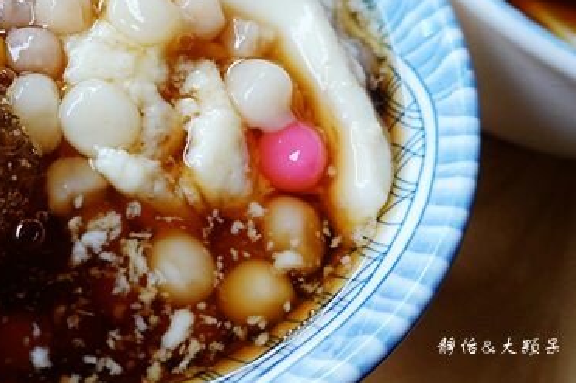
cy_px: 106
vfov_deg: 31.4
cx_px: 112
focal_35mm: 42
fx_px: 672
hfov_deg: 44.1
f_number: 2.8
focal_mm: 9
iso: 800
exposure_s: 1/25
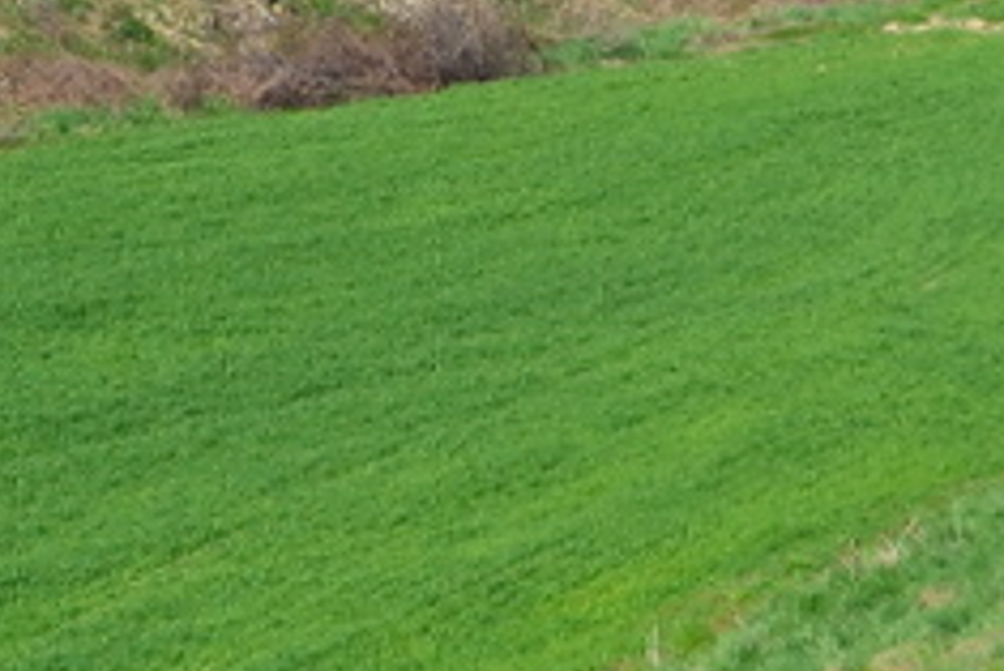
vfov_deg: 6.7
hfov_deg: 10.2
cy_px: -605
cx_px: 17
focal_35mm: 200
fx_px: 5581
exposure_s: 1/750
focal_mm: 32
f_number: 4.8
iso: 100
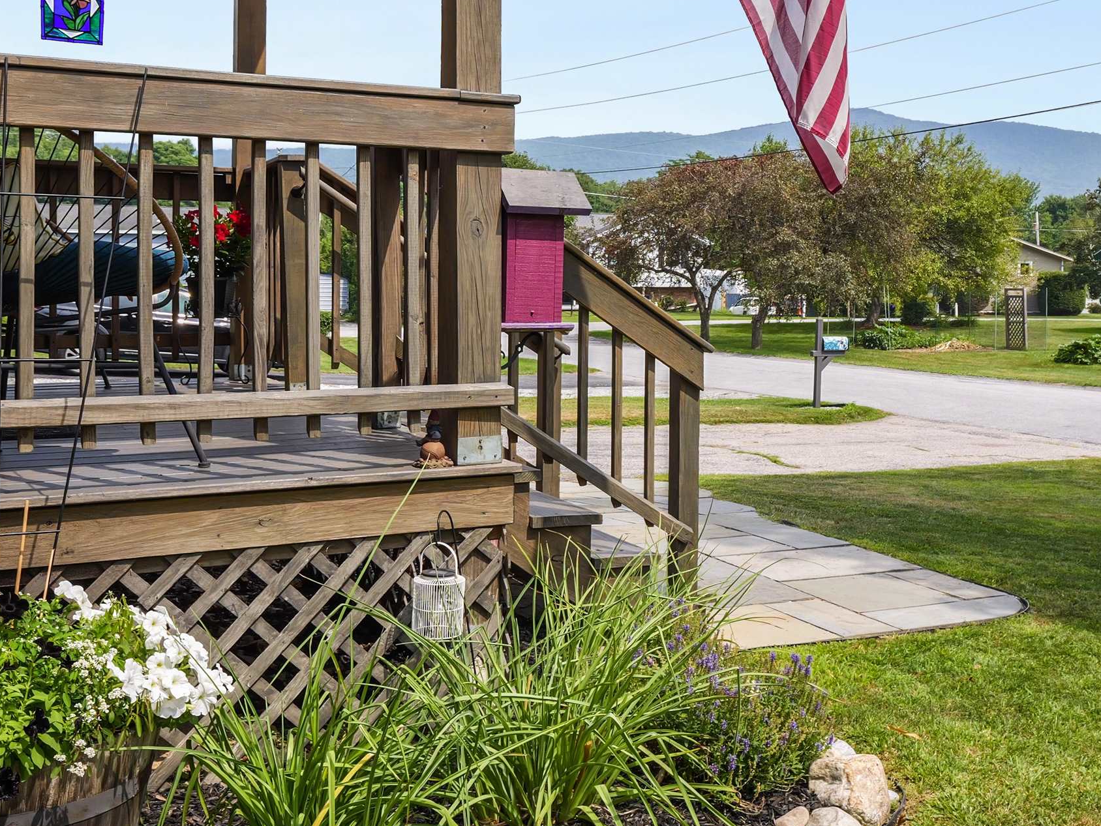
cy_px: 94
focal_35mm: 40
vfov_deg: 34.1
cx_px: 657
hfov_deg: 46.5
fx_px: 1273
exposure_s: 1/250
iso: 100
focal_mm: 11
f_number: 5
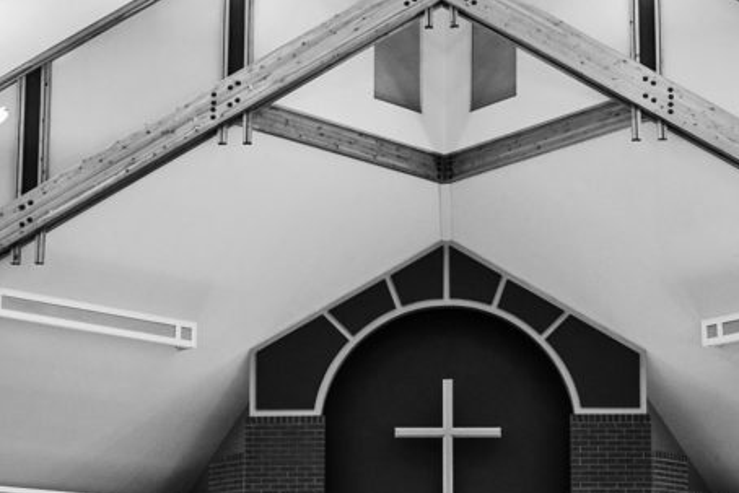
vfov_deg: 16.8
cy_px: 514
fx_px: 1622
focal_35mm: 79
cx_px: 443
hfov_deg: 25.6
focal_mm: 35
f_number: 2.2
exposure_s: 1/250
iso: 500
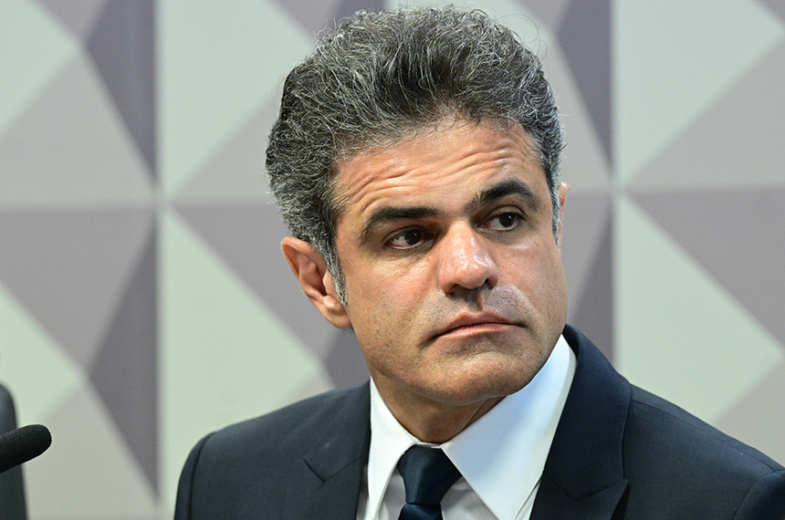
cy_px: 260
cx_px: 392
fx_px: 6529
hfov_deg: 6.9
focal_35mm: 300
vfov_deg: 4.6
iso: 5000
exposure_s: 1/200
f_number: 4.5
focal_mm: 200
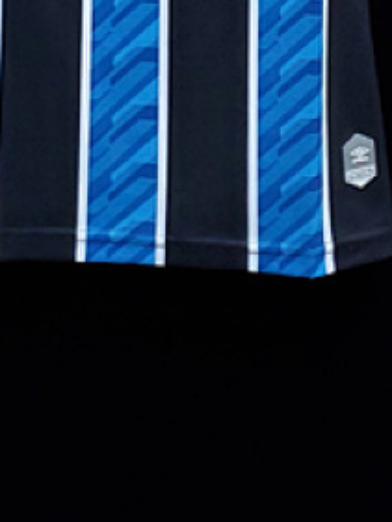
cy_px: -375
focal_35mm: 100
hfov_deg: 14.8
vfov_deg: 16.8
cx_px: 123
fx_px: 1509
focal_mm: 4.3
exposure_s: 1/15
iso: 200
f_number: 1.5
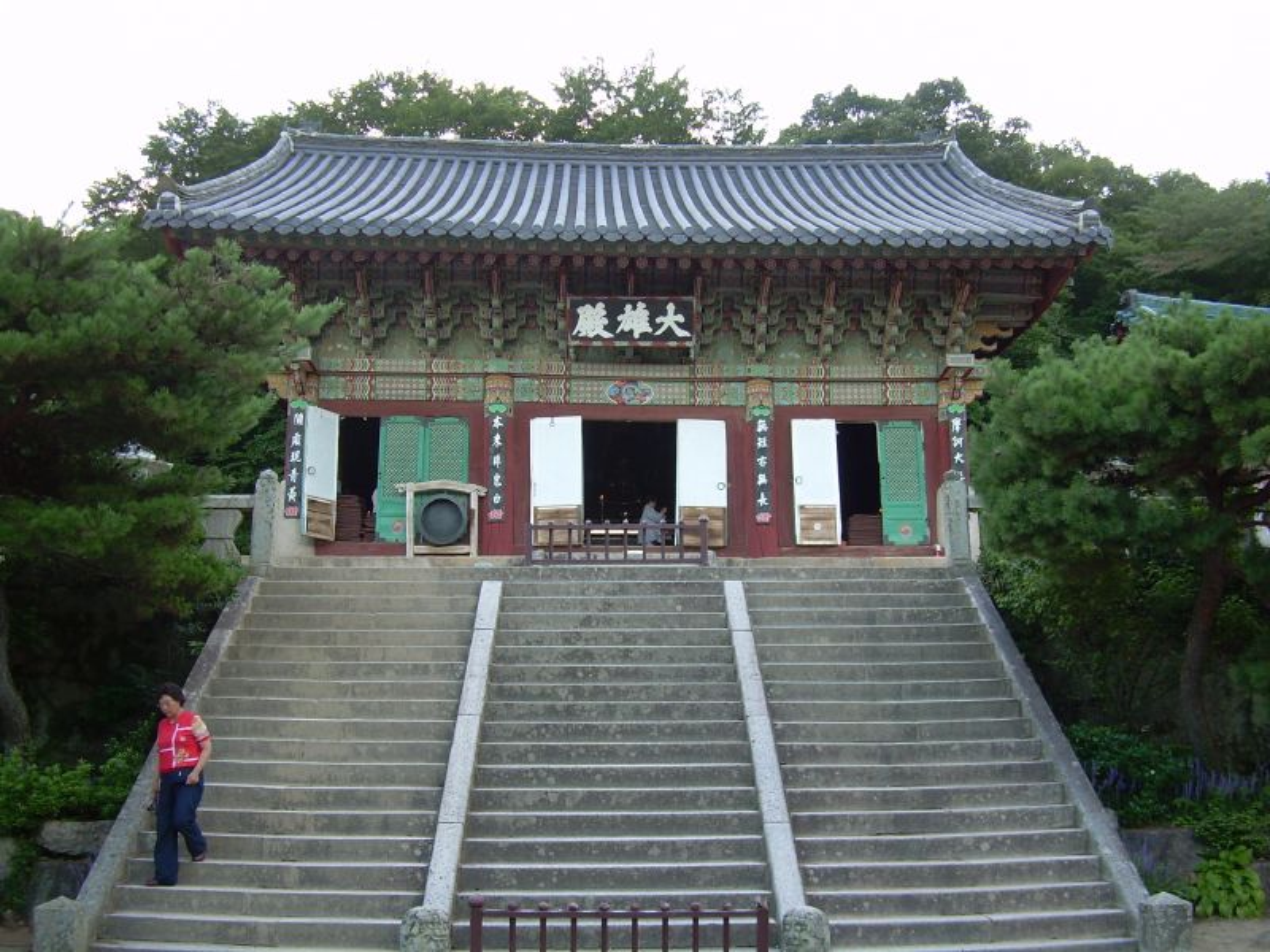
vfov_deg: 37.7
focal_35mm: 38
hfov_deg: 49.0
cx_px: 635
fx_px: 1394
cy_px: 476
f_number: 2.8
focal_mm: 6.3
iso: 50
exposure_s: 1/50.4
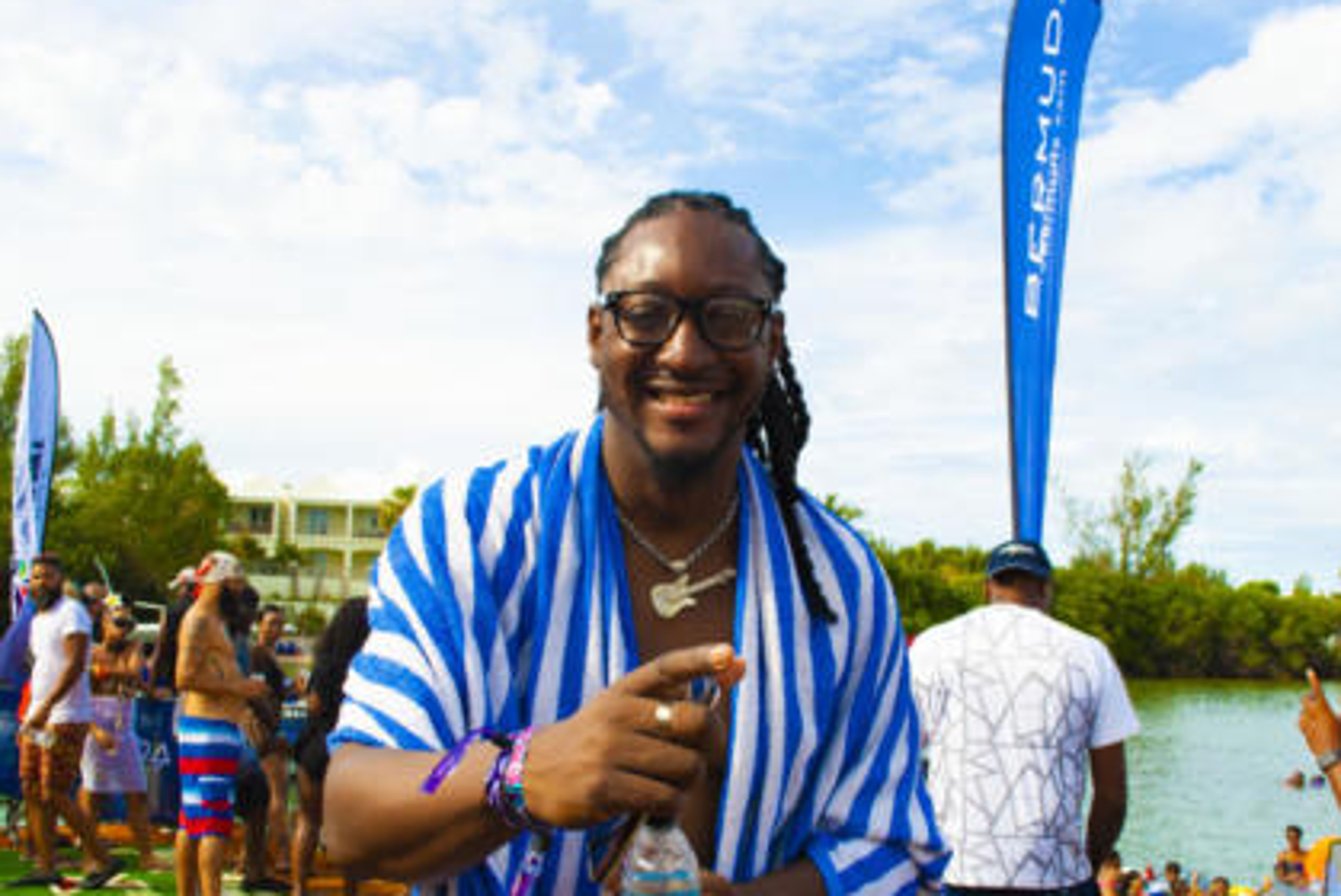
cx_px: 743
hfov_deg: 45.3
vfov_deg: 31.2
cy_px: 517
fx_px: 1603
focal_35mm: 43
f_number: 8
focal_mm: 24
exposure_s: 1/250
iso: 100
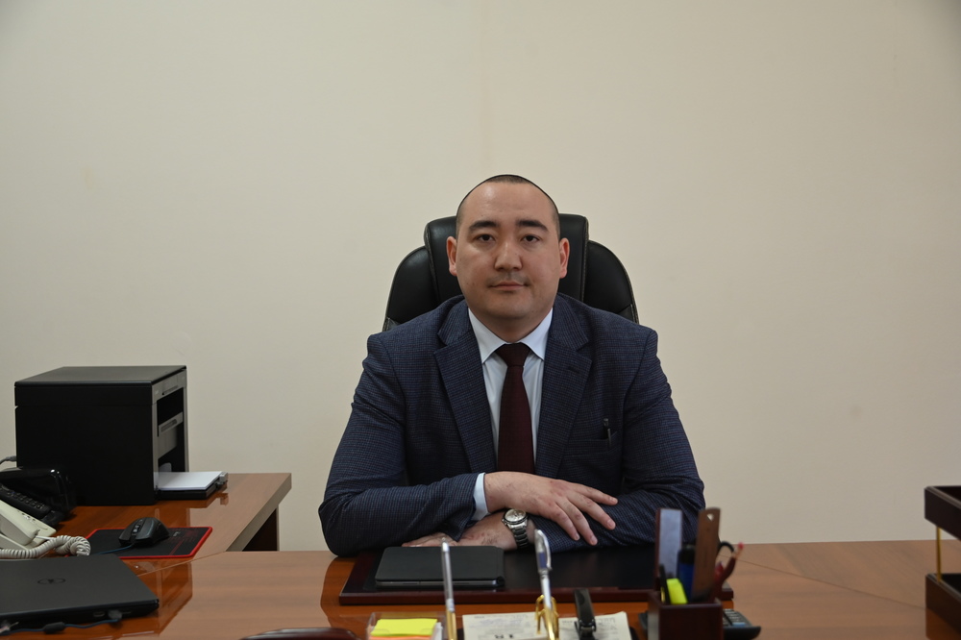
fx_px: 1494
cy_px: 320
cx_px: 480
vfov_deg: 24.2
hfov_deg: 35.7
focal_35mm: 56
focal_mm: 56
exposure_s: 1/125
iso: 1100
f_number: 4.5
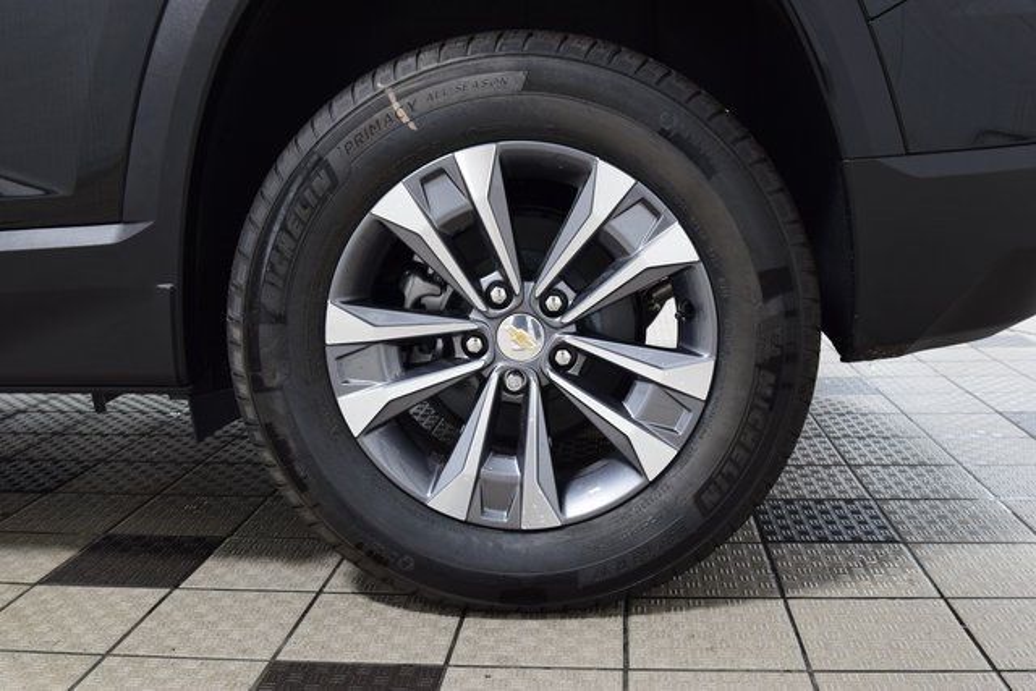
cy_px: 346
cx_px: 518
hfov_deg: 53.1
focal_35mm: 36
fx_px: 1036
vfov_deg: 36.9
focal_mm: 24
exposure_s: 1/15
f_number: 6.3
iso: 1000
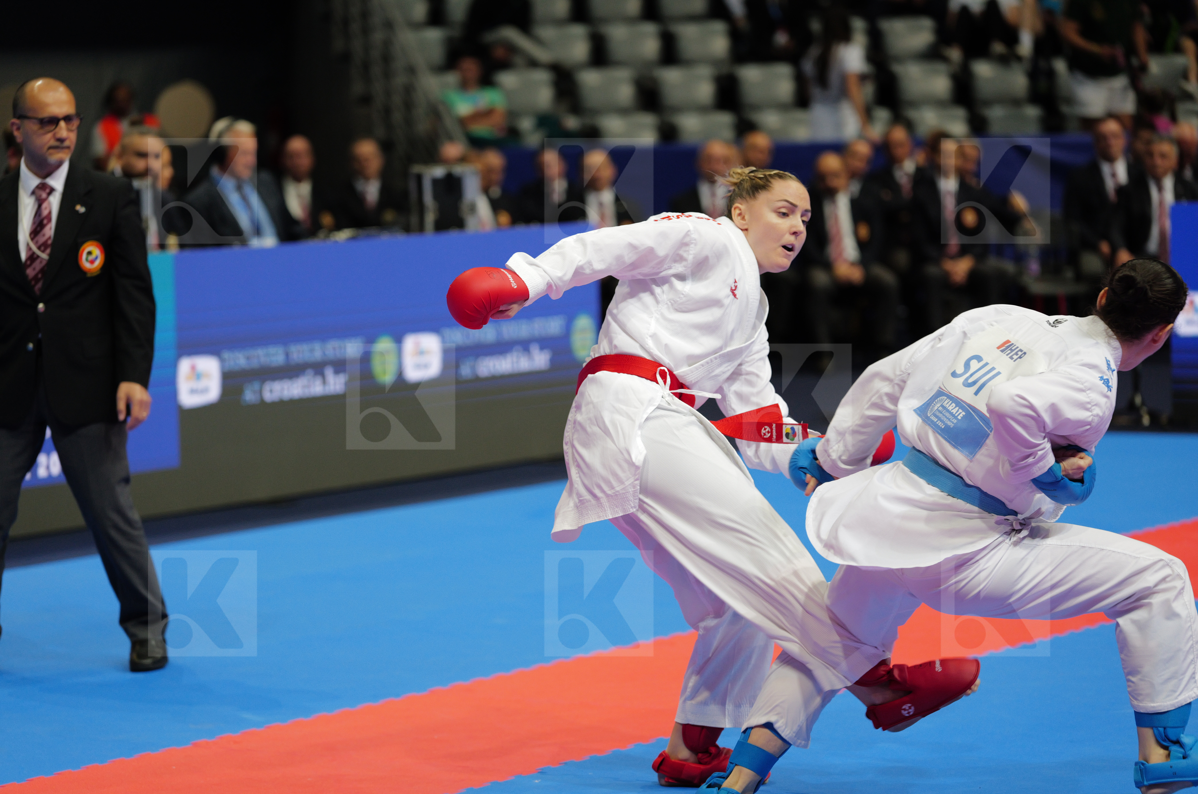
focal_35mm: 126
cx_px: 599
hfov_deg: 16.3
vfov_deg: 10.8
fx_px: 4186
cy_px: 397
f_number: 2.8
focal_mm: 126
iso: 2000
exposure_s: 1/1000
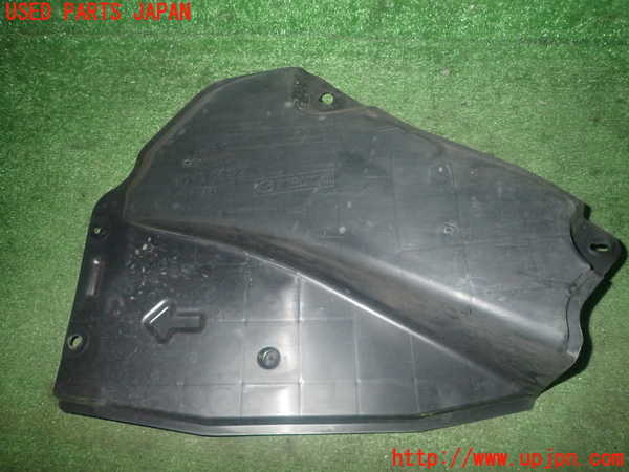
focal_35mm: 25
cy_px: 236
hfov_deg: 69.4
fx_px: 454
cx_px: 314
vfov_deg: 54.9
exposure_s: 1/30
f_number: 5.6
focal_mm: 4.5
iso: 800
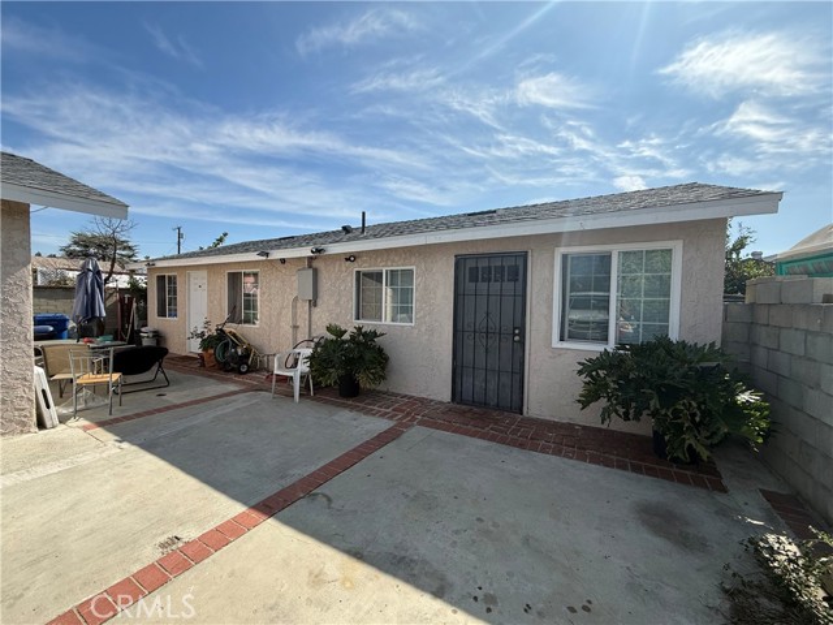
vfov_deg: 85.7
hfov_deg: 102.1
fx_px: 337
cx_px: 416
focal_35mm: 14
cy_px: 312
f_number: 2.2
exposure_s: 1/2024
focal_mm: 2.22
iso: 50
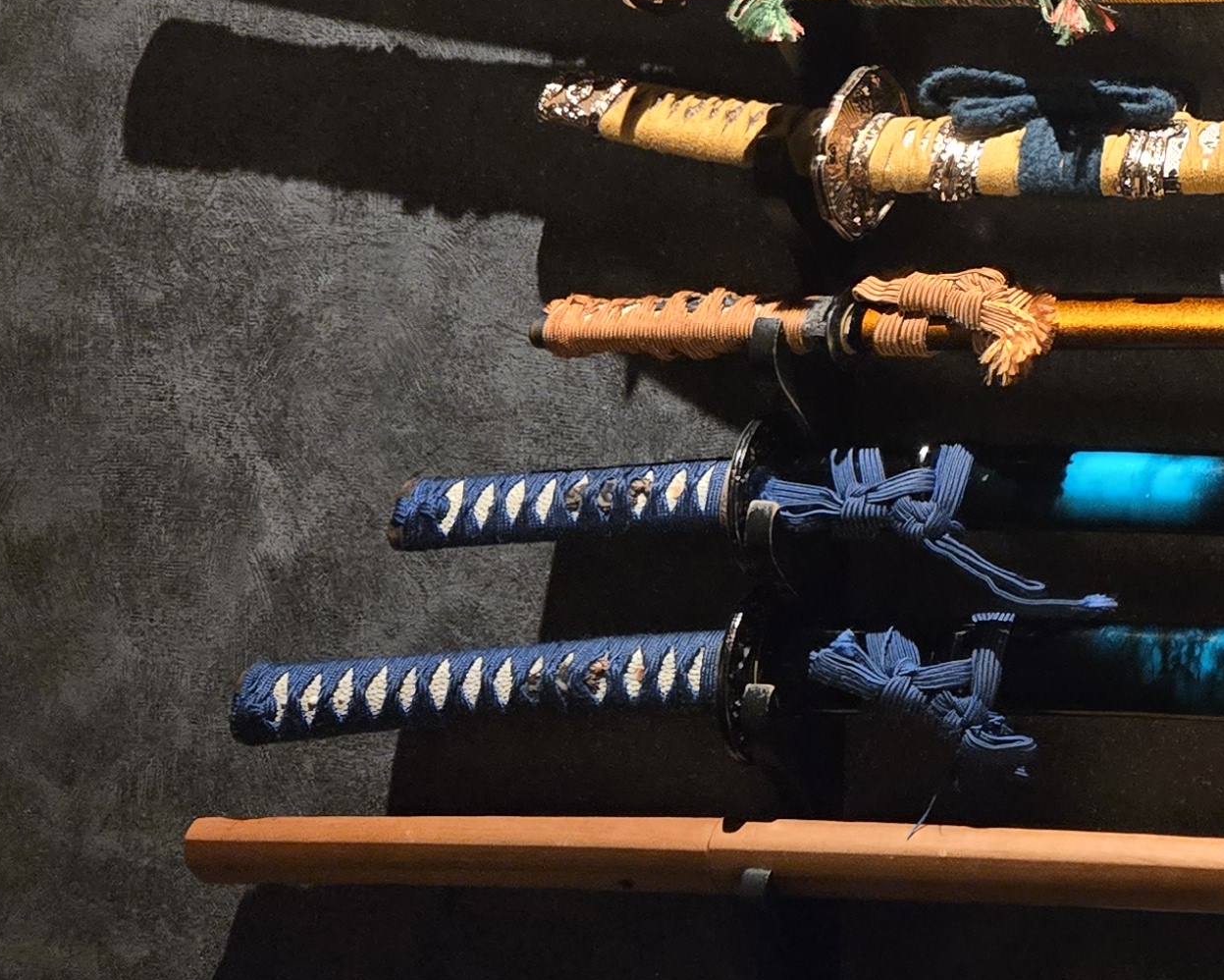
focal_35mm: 72
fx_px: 2609
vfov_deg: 20.5
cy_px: -27
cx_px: 1682
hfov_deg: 22.9
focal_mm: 5.4
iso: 1250
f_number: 1.8
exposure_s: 1/100
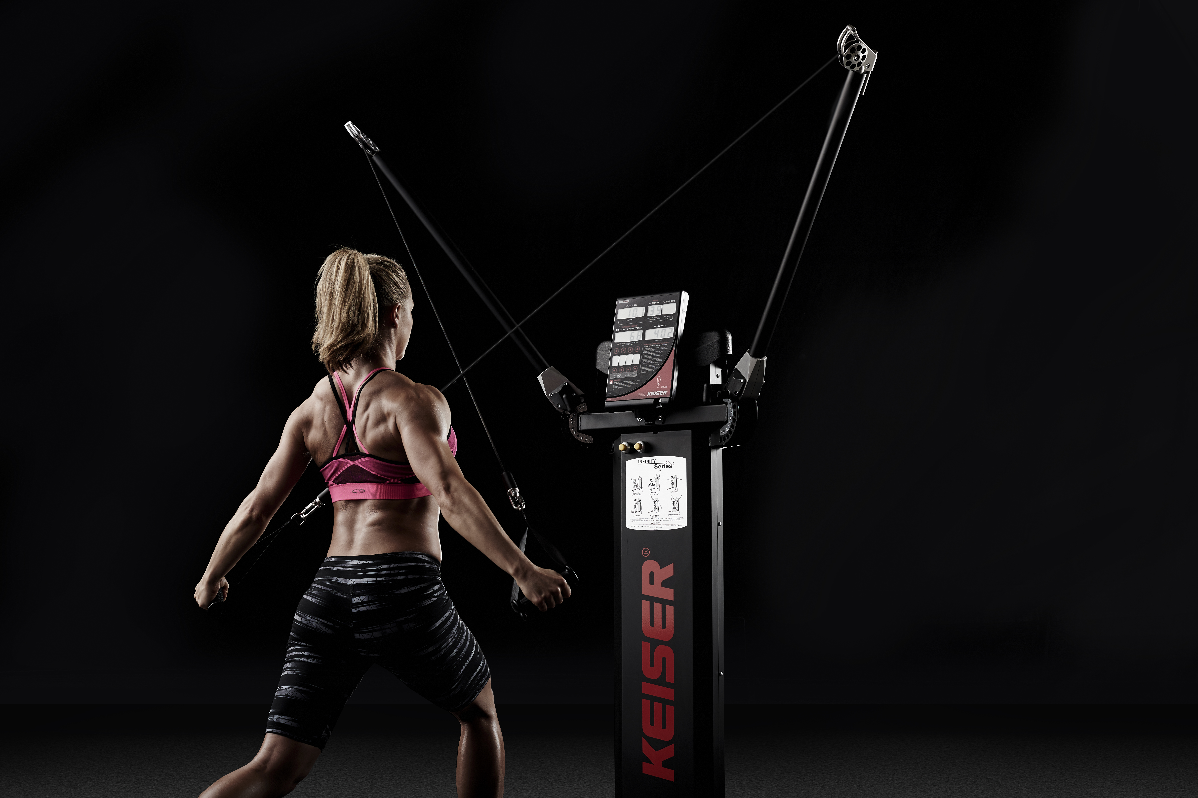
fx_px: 1697
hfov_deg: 38.9
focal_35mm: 51
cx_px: 590
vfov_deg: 26.5
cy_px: 406
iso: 200
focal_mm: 50
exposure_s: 1/250
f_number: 7.1
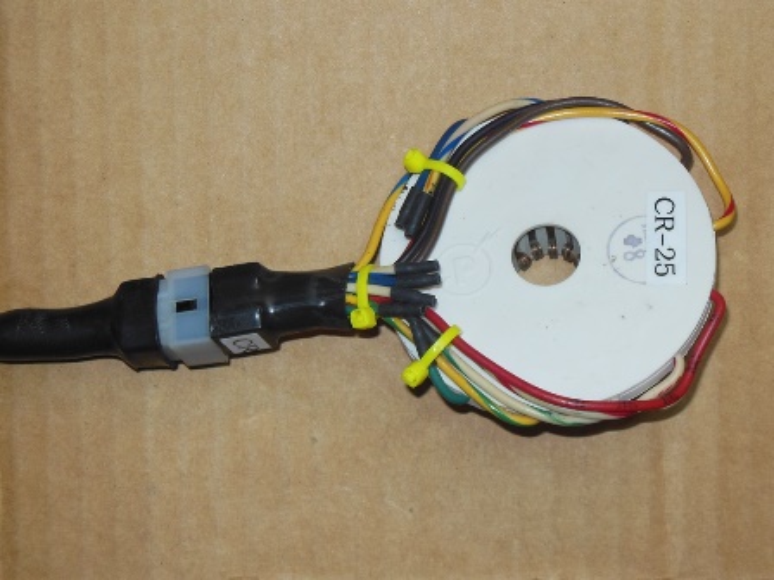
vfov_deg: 22.3
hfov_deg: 29.4
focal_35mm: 66
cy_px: 290
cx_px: 387
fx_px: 1476
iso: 125
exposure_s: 1/60
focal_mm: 11.7
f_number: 4.3
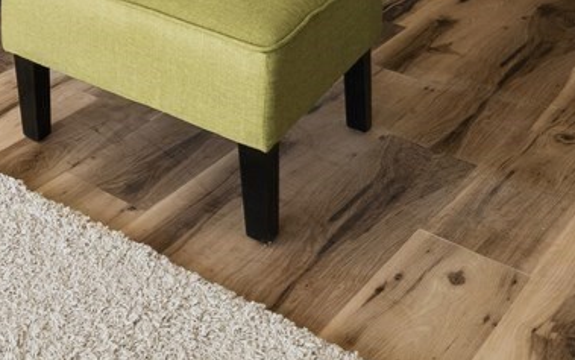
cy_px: -447
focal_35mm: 66
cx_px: -129
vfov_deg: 14.6
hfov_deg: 27.1
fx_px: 1034
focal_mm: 12
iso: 320
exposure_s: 1/13
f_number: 8
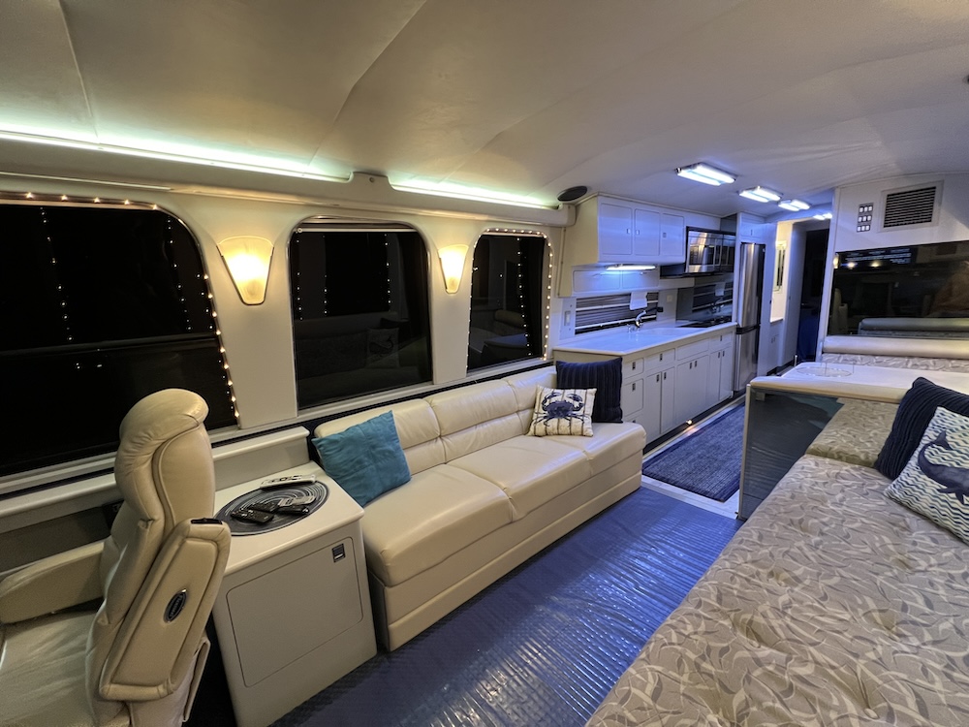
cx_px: 484
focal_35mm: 13
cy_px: 364
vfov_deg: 89.9
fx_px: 364
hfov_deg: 106.2
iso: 250
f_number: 1.8
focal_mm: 1.57
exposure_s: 1/60
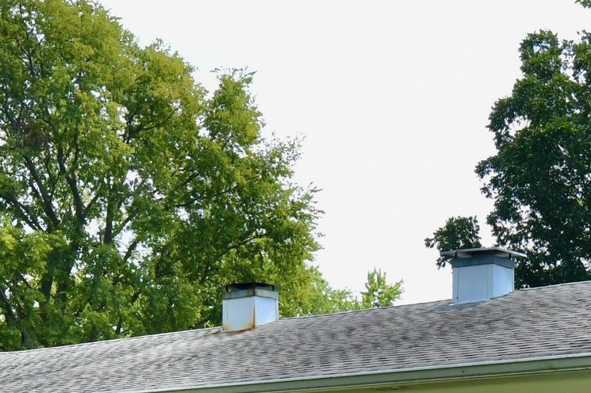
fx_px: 1083
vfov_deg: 18.9
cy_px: 526
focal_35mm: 66
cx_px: 485
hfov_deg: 29.7
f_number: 11
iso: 640
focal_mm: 16
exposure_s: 1/500
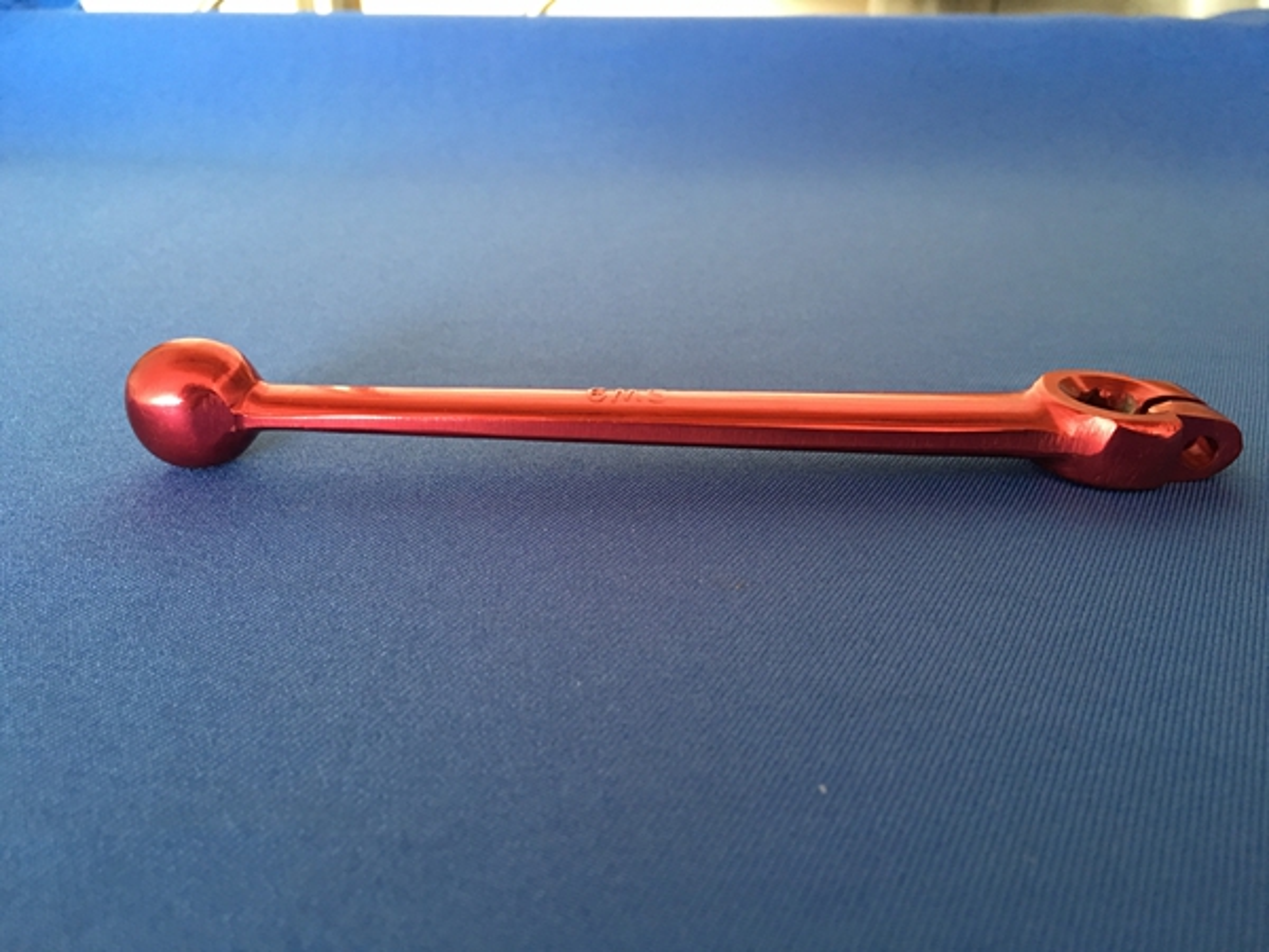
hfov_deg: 61.7
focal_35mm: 29
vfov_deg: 48.2
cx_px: 634
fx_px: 1063
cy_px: 476
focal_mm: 4.15
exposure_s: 1/17
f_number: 2.2
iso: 100
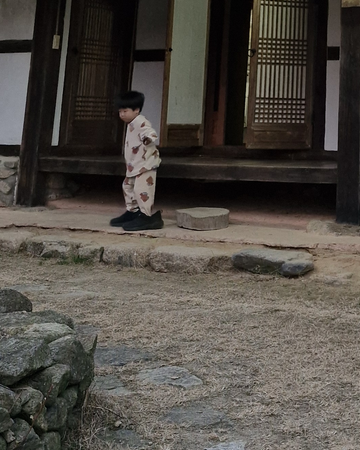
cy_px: -90
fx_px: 906
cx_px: 332
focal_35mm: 68
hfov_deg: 21.9
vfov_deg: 25.1
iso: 500
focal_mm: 5.54
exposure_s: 1/120
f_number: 1.8
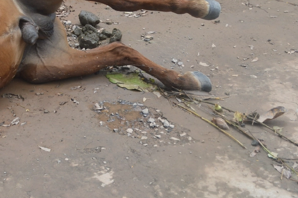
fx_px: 653
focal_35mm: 79
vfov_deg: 16.7
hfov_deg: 24.9
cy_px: -27
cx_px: 25
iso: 100
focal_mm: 22
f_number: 7.1
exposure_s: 1/200
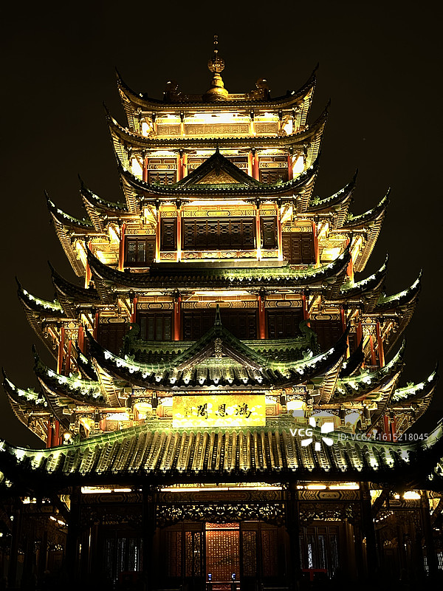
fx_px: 819
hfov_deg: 30.3
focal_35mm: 48
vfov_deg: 39.7
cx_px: 222
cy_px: 296
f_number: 1.78
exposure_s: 1/17
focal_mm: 6.86
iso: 2500
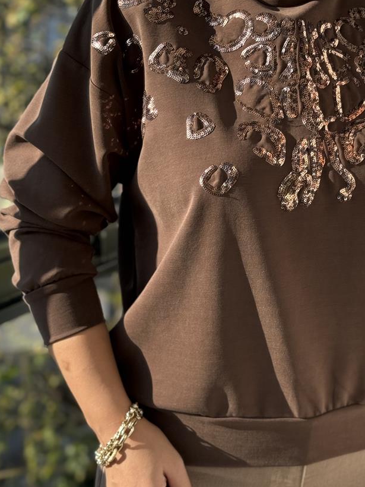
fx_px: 1097
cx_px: 293
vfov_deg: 25.0
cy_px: 238
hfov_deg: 18.7
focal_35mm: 78
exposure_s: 1/615
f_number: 1.78
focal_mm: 6.76
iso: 100
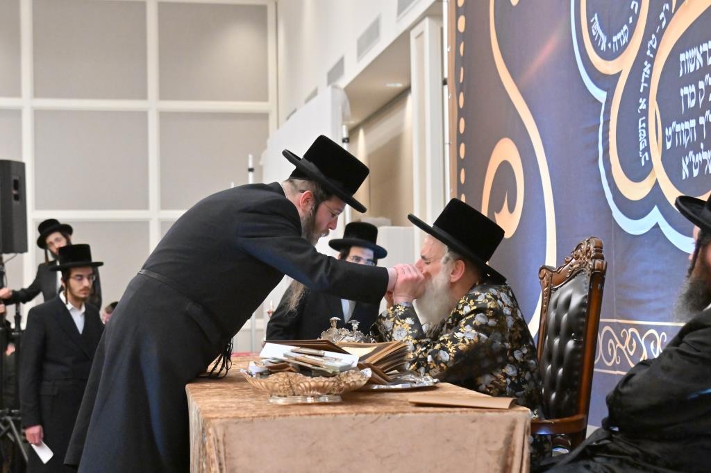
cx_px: 356
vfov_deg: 20.6
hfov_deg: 30.5
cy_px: 236
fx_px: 1303
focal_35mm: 66
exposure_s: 1/160
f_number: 4
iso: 2500
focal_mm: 44
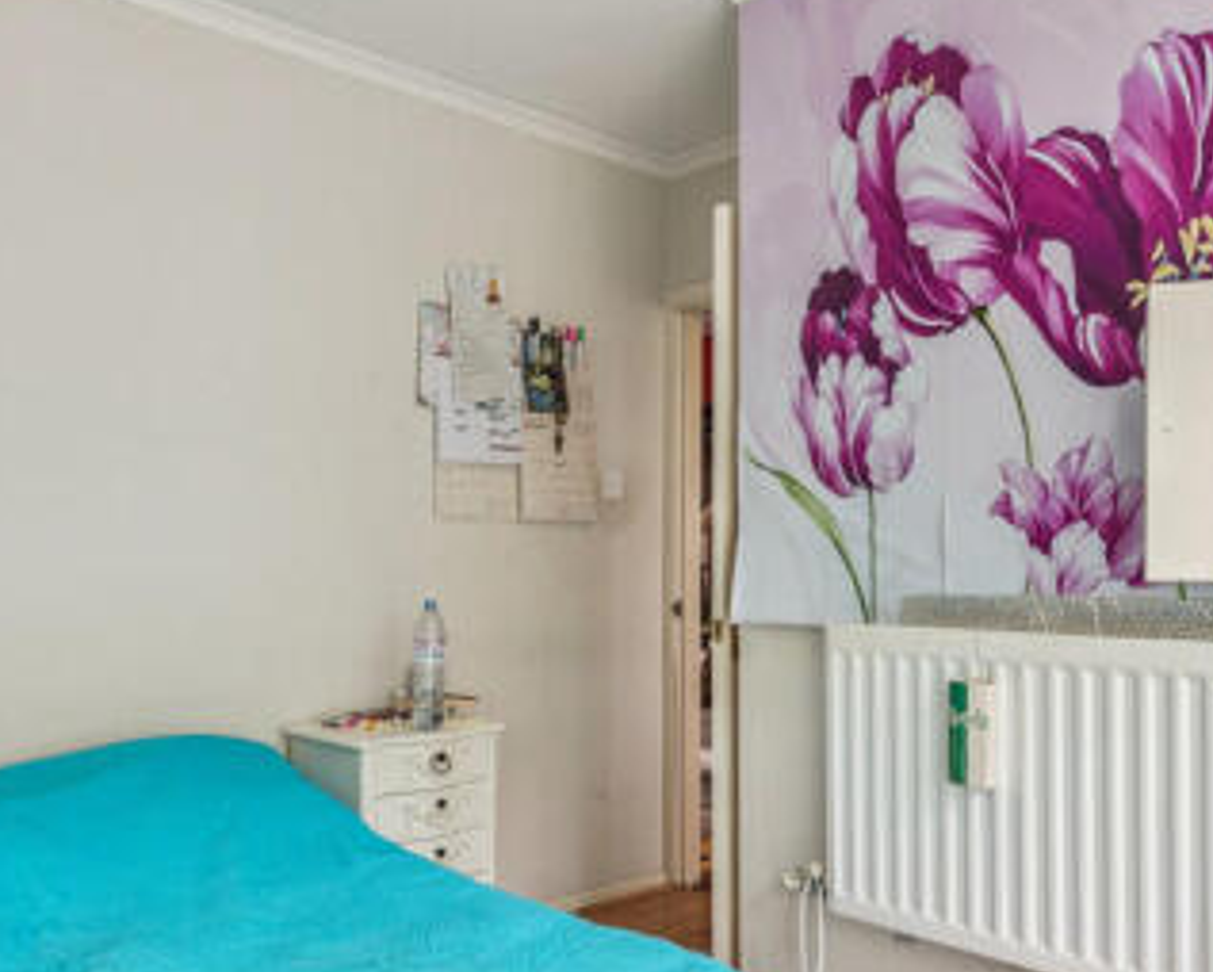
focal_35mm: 31
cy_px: 564
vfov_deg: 47.0
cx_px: 564
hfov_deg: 57.1
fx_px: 1114
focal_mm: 16
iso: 400
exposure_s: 1/8
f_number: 9
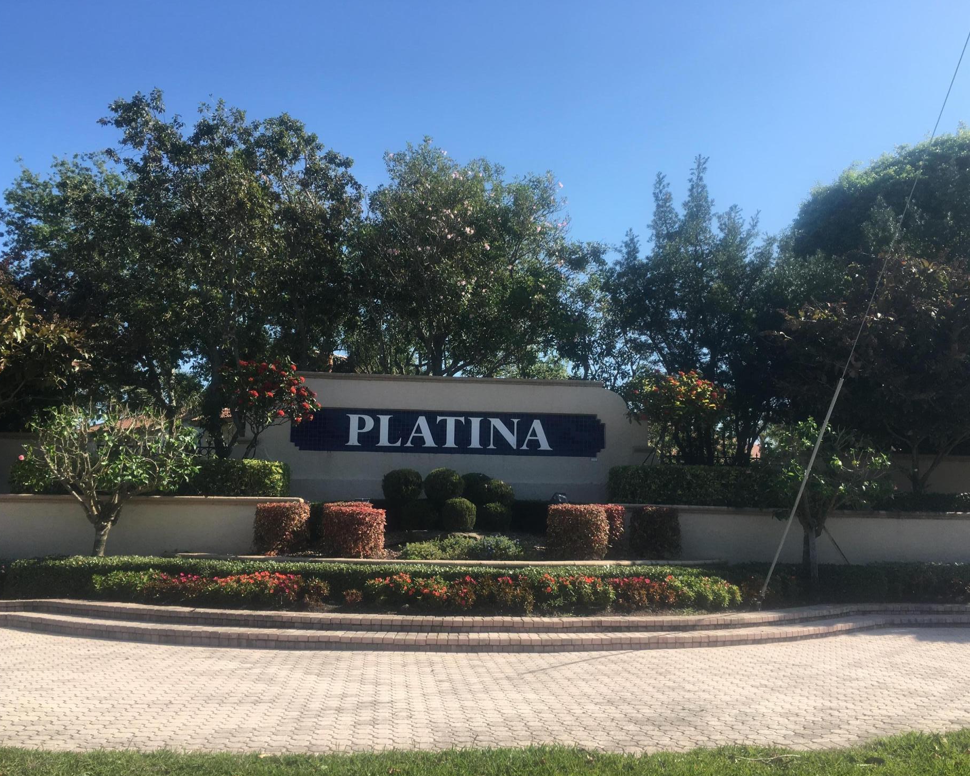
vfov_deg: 47.1
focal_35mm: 31
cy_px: 396
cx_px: 490
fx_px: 890
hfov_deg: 57.2
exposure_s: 1/1083
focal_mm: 4.15
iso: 25
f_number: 2.2
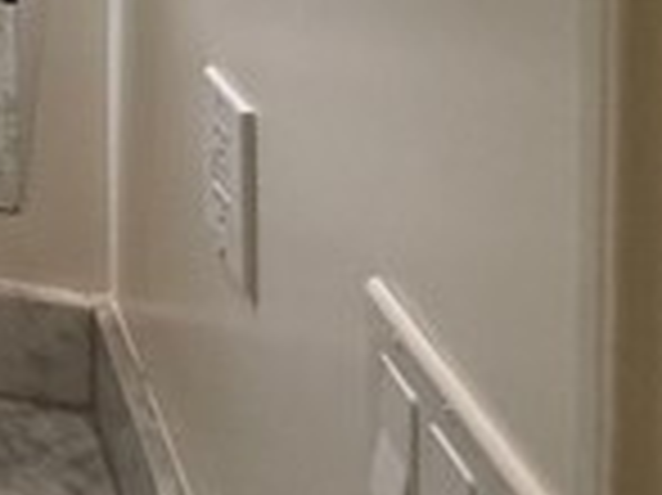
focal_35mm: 61
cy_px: -328
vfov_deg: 19.5
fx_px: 1166
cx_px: -603
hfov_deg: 20.0
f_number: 2.2
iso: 250
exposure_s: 1/120
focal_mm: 2.22
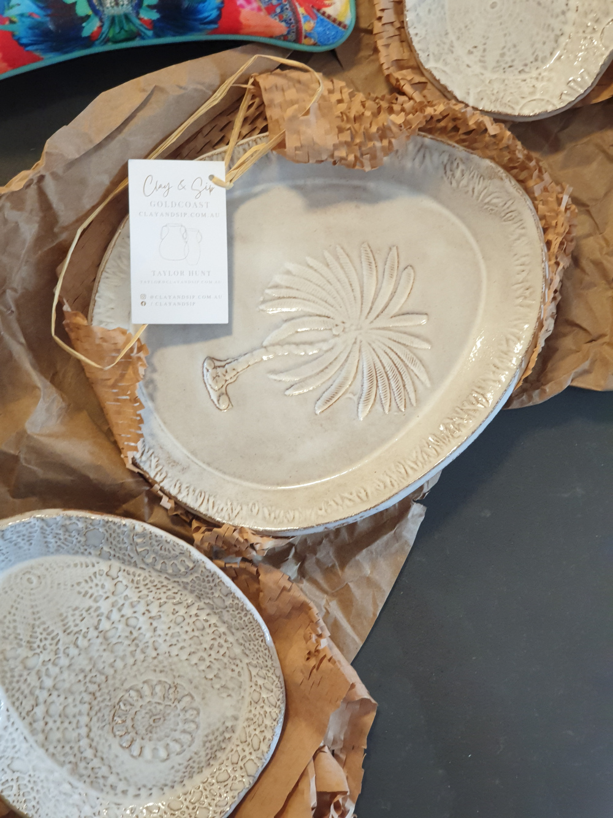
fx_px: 1228
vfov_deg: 36.8
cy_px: 409
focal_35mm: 52
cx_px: 306
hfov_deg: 28.0
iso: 160
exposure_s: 1/33
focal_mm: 6
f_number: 2.4
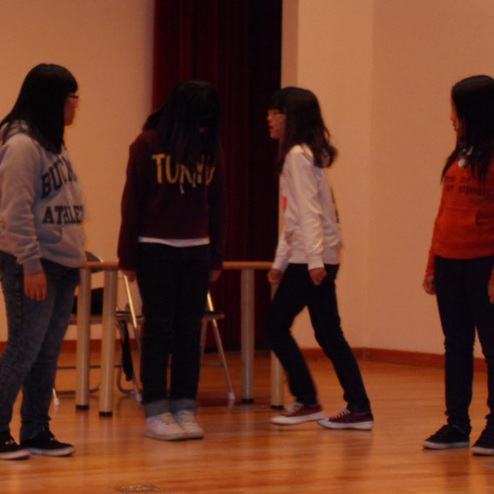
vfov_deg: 14.4
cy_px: 246
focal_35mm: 121
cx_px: 234
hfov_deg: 14.4
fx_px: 1954
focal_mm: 21.6
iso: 400
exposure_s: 1/90
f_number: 5.7
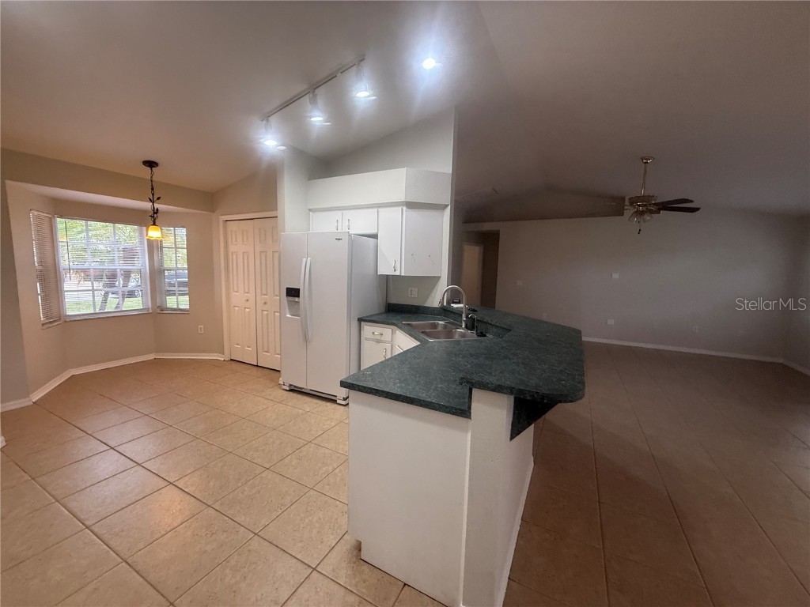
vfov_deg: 85.7
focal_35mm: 14
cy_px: 304
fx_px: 328
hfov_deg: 102.1
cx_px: 405
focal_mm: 2.22
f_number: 2.2
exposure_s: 1/60
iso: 200
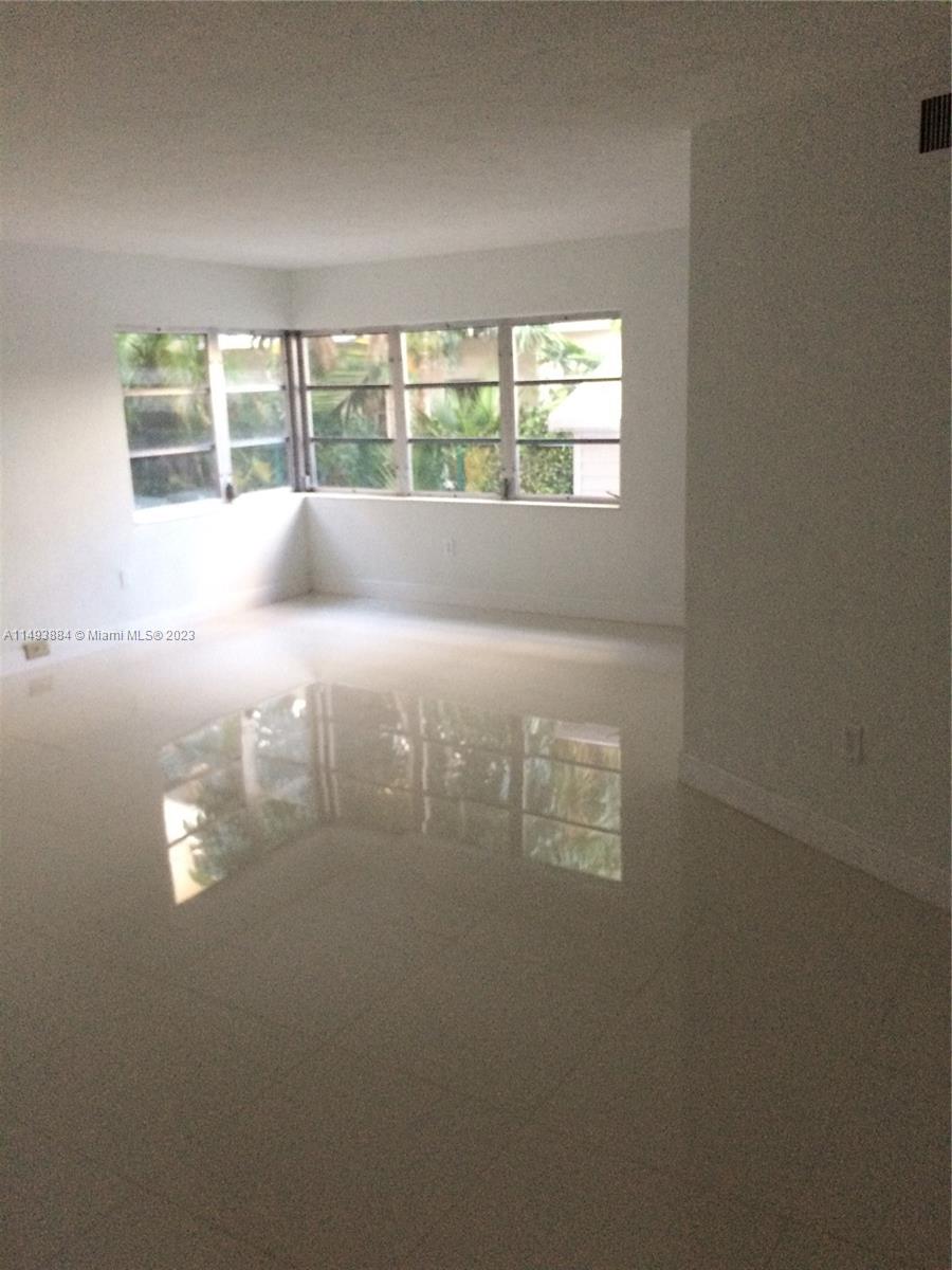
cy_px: 635
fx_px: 1063
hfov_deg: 48.2
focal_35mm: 29
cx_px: 476
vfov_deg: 61.7
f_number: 2.2
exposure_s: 1/30
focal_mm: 4.15
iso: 200
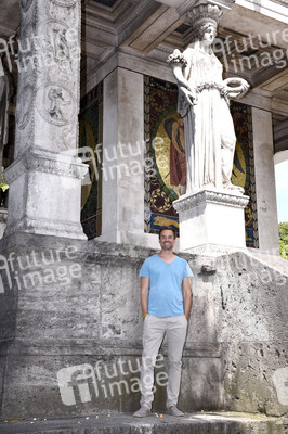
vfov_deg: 41.1
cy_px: 217
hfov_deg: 28.0
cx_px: 144
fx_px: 577
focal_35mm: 48
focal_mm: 48
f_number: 11
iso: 400
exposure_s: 1/160
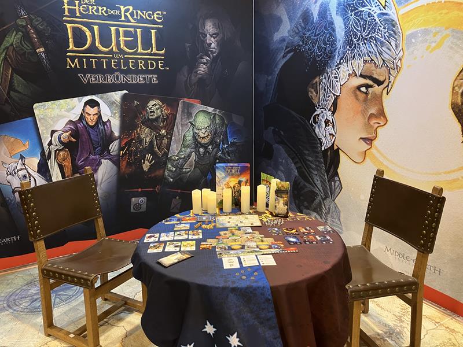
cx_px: 232
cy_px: 174
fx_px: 375
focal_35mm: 28
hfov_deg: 63.4
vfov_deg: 49.7
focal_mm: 3.99
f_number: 1.8
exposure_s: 1/50
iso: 160
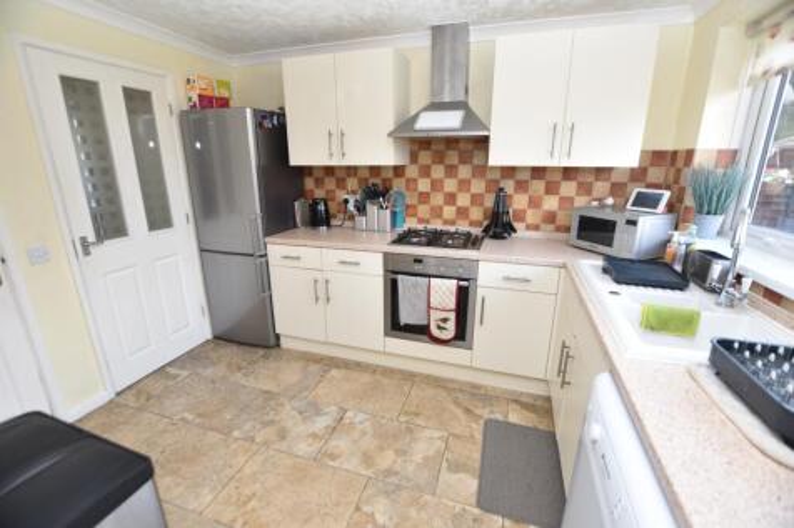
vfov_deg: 77.3
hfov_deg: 100.4
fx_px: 331
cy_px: 264
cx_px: 397
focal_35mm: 15
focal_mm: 10
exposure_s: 1/40
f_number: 3.5
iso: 100
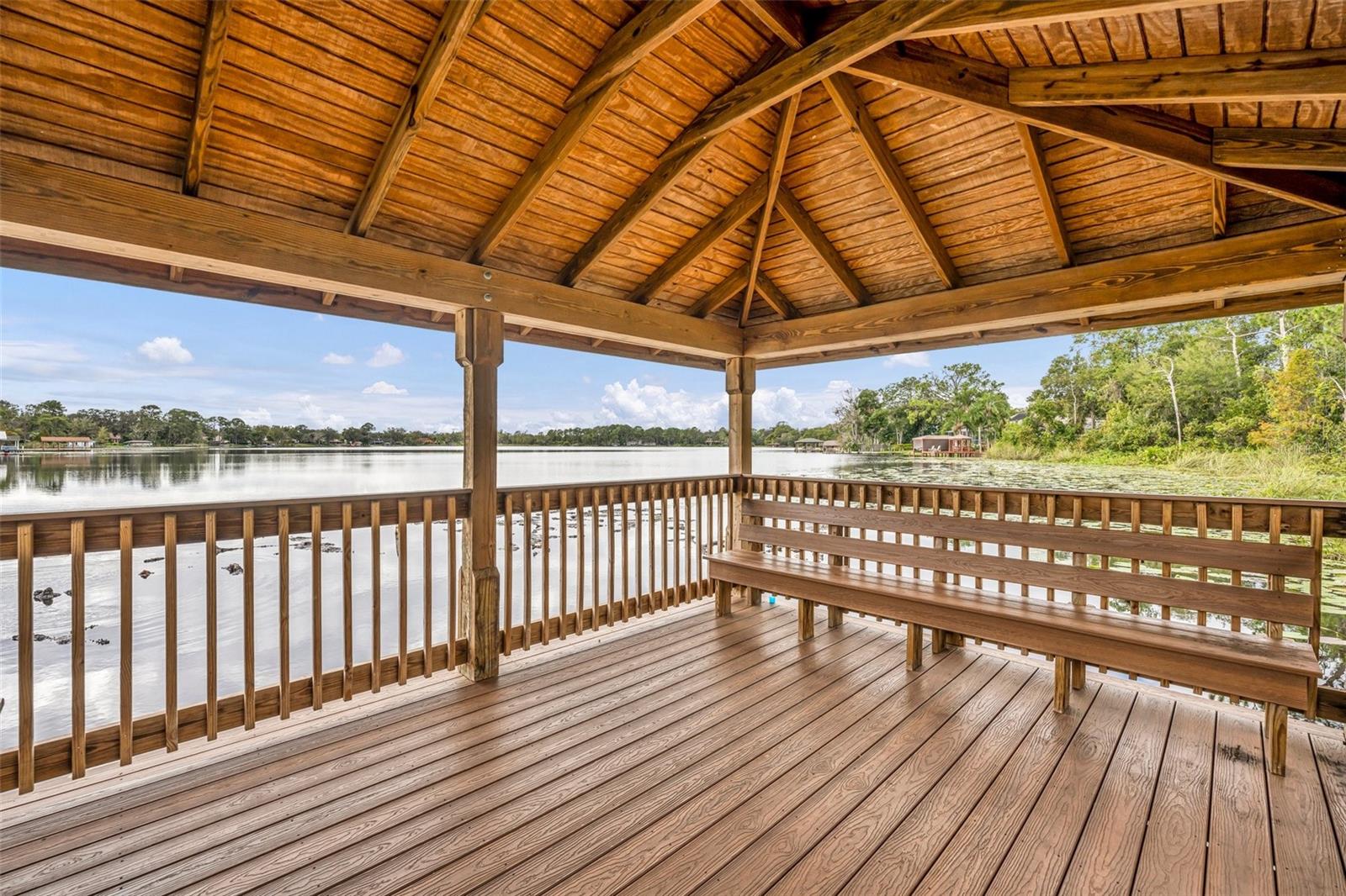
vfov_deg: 81.2
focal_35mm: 14
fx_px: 523
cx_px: 673
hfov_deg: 104.3
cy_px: 448
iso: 100
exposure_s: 1/320
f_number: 6.3
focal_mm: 14
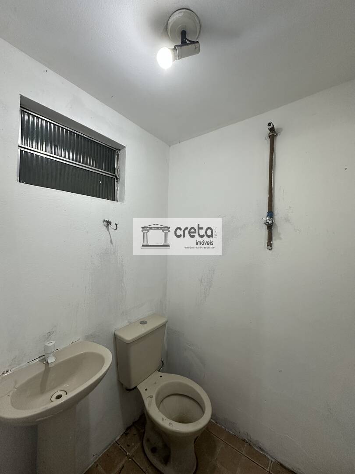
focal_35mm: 14
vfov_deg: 102.1
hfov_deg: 85.7
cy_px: 237
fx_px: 191
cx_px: 178
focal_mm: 2.22
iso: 200
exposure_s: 1/120
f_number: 2.2
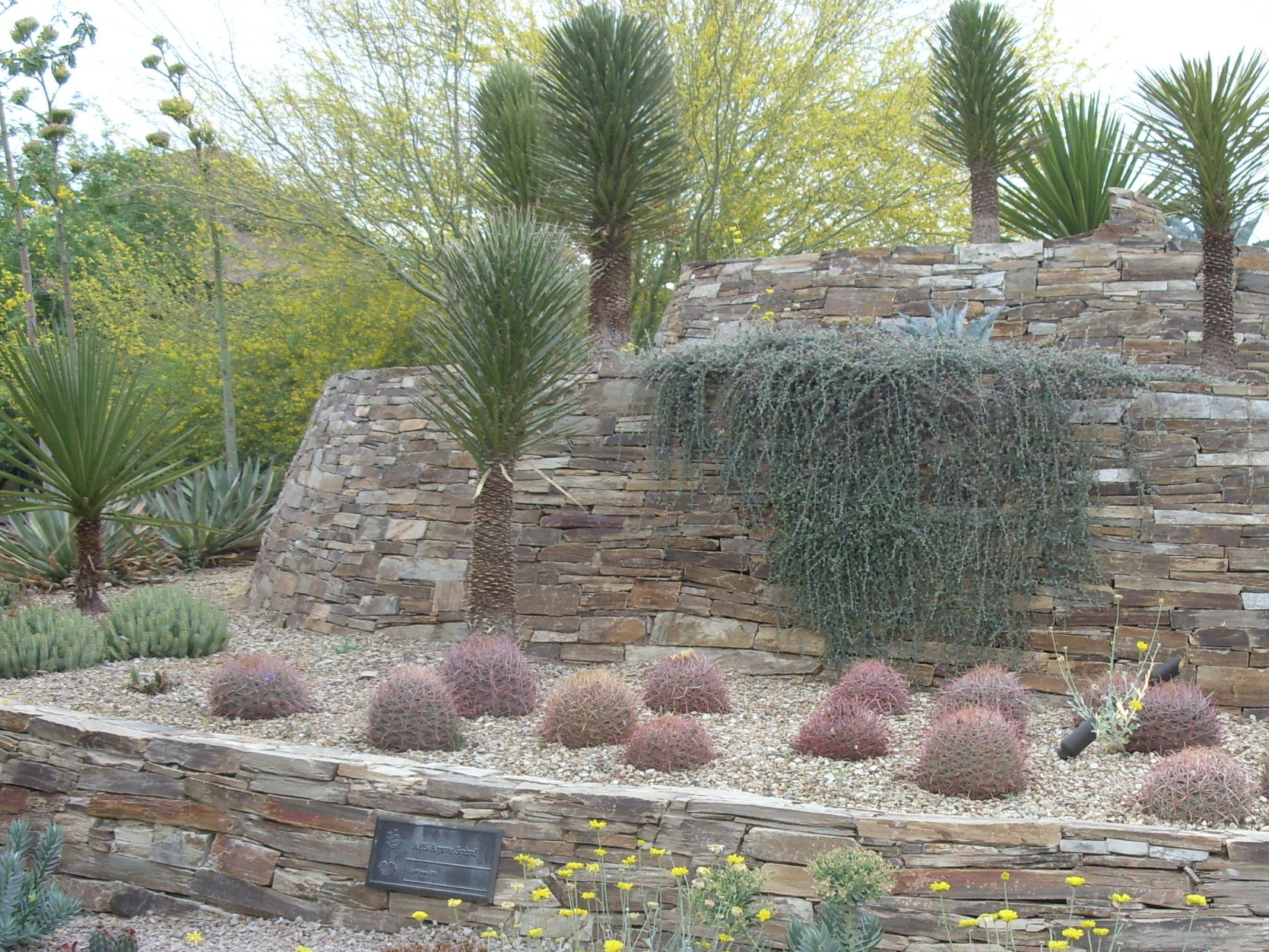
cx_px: 795
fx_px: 2163
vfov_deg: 24.7
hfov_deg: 32.5
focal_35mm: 59
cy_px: 662
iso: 50
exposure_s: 1/57
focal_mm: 6.3
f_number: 2.8
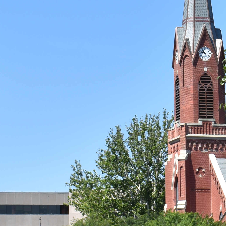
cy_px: 55
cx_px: 202
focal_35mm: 190
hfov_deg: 9.2
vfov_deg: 9.2
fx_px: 1403
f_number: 8
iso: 100
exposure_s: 1/250
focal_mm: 32
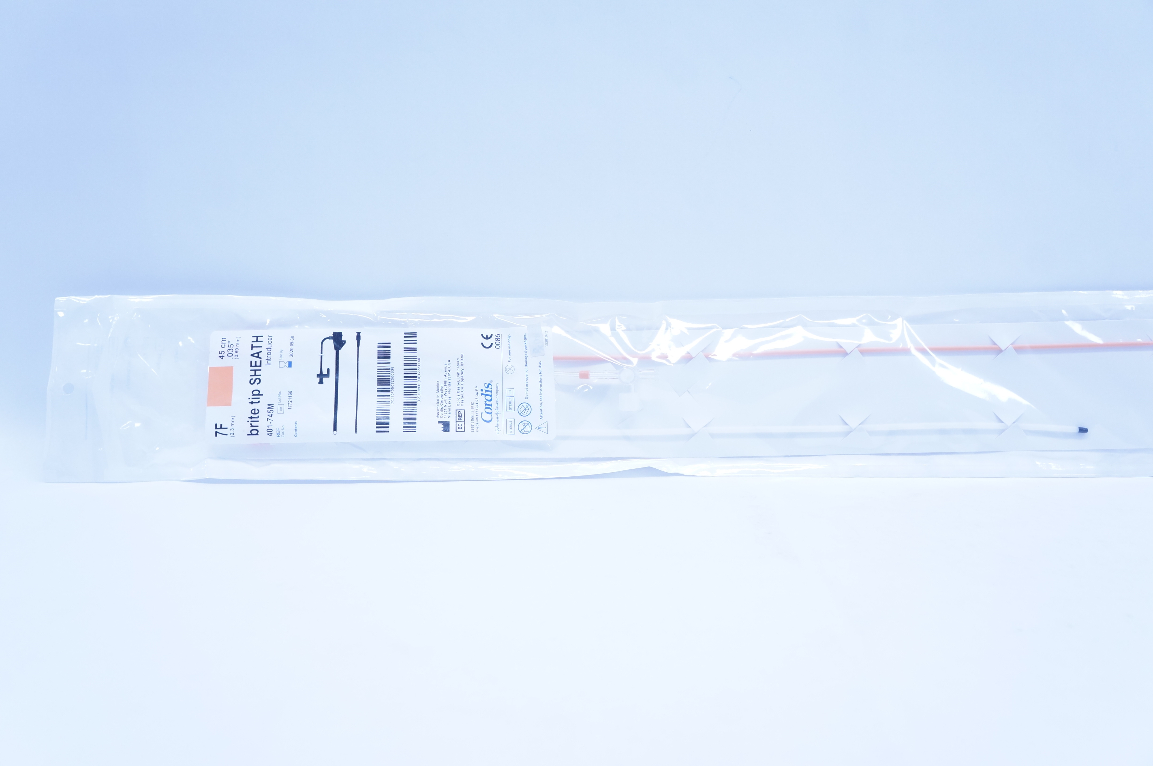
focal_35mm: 30
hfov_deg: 62.0
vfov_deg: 43.5
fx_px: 960
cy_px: 383
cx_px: 576
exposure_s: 1/160
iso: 800
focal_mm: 20
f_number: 5.6
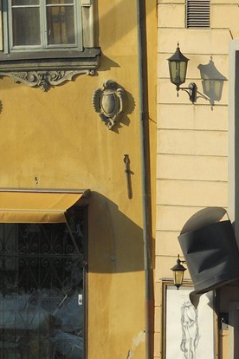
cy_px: -178
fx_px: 6691
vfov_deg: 3.1
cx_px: -42
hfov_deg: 2.0
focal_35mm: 672
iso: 100
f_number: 7.6
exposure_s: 1/320
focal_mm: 116
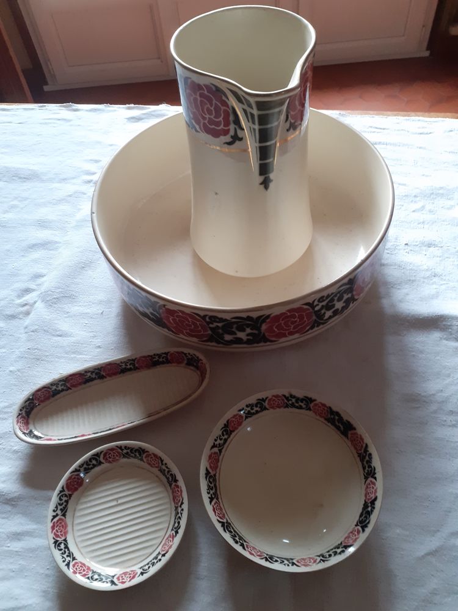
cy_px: 306
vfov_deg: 65.3
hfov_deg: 51.4
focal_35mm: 27
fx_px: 476
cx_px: 229
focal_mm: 3.6
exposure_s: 1/50
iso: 200
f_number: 1.9
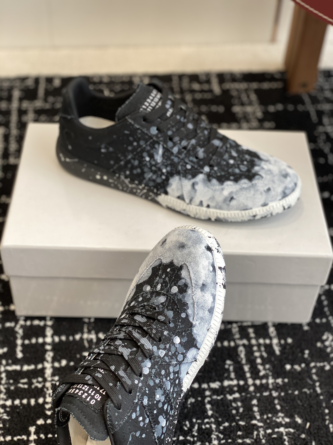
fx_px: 667
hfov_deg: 28.0
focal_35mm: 52
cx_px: 166
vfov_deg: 36.8
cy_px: 222
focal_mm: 6
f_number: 2
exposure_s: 1/122
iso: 50
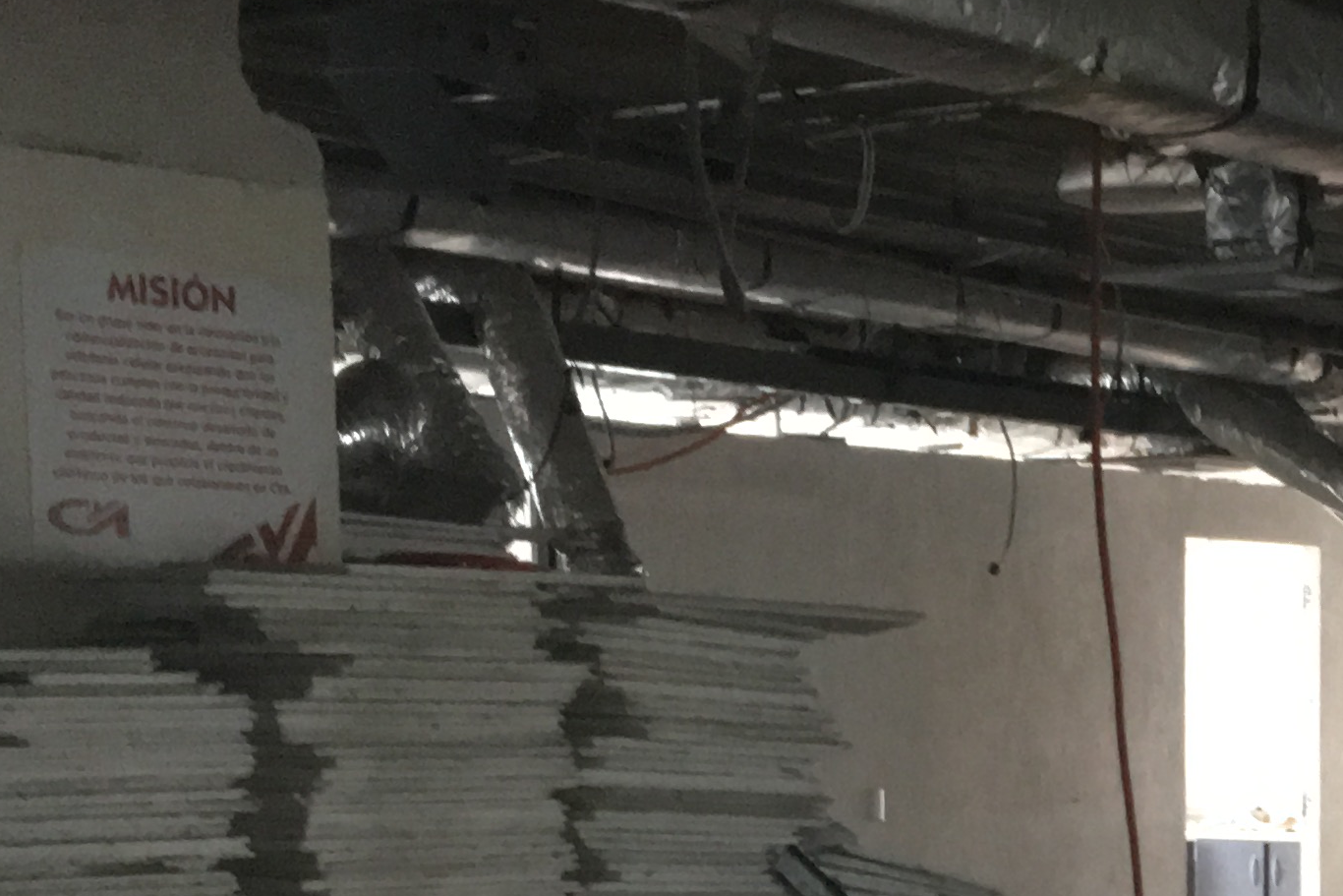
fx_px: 3320
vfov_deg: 14.8
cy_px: 1130
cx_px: 1545
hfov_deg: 21.5
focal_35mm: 89
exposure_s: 1/16
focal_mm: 4.15
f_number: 2.2
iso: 250
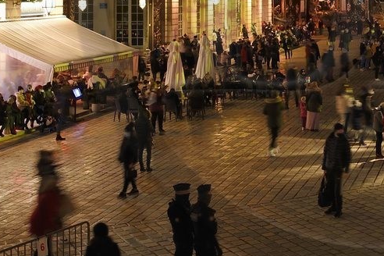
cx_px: 389
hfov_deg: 24.7
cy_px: -37
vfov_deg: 16.9
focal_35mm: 78
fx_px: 832
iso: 1000
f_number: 6.3
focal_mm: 24
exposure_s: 1/4
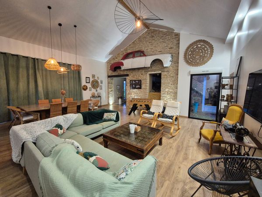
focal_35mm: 13
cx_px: 131
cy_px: 98
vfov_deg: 89.9
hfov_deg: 106.2
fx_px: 98
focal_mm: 2.2
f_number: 2.2
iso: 500
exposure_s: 1/50
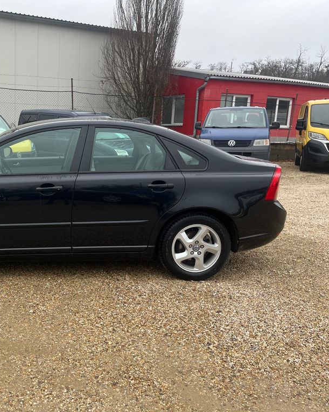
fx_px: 414
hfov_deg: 41.3
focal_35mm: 34
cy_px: 205
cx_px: 61
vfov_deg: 52.8
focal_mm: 5.1
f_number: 1.6
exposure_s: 1/550
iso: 50
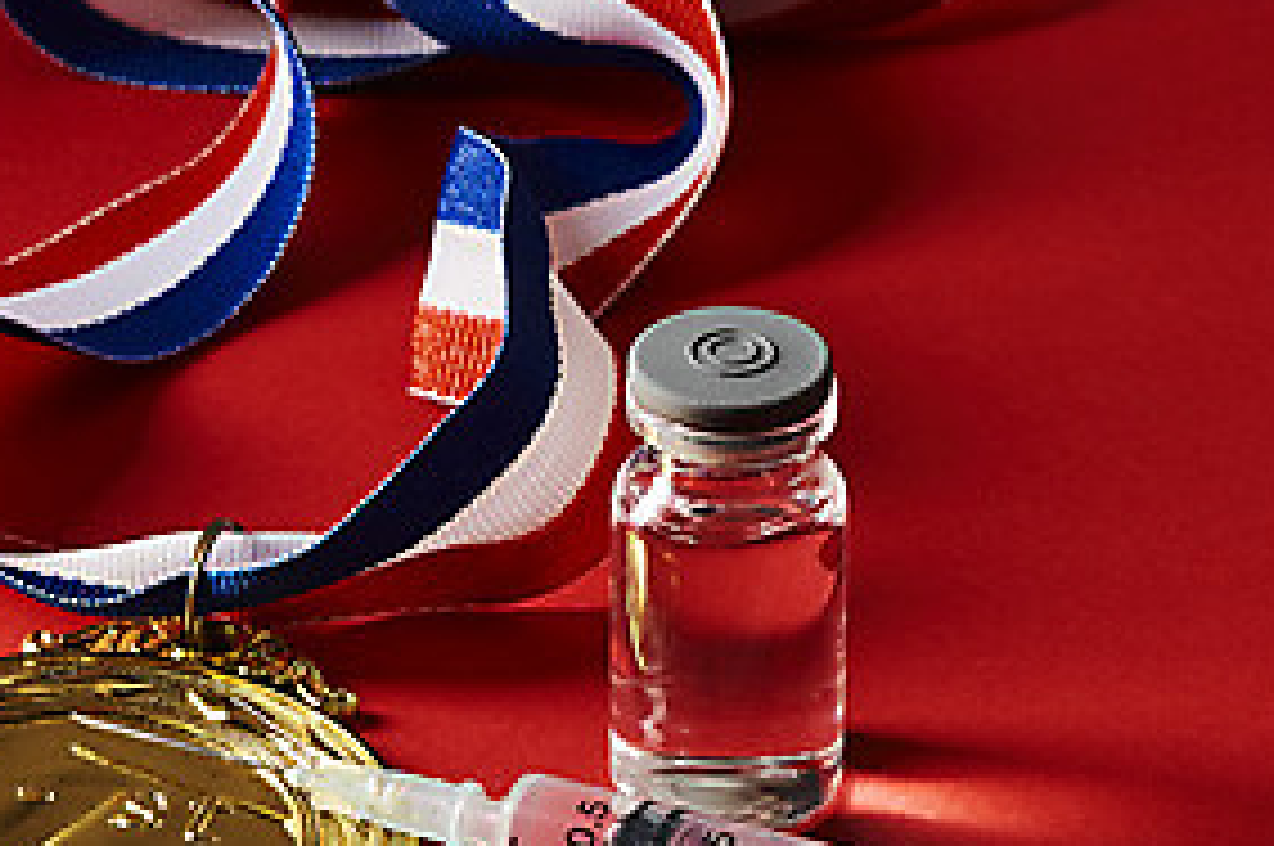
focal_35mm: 223
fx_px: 7883
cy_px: 477
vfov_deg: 6.1
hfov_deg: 9.2
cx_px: 311
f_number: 18
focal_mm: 105
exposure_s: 1/125
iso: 100
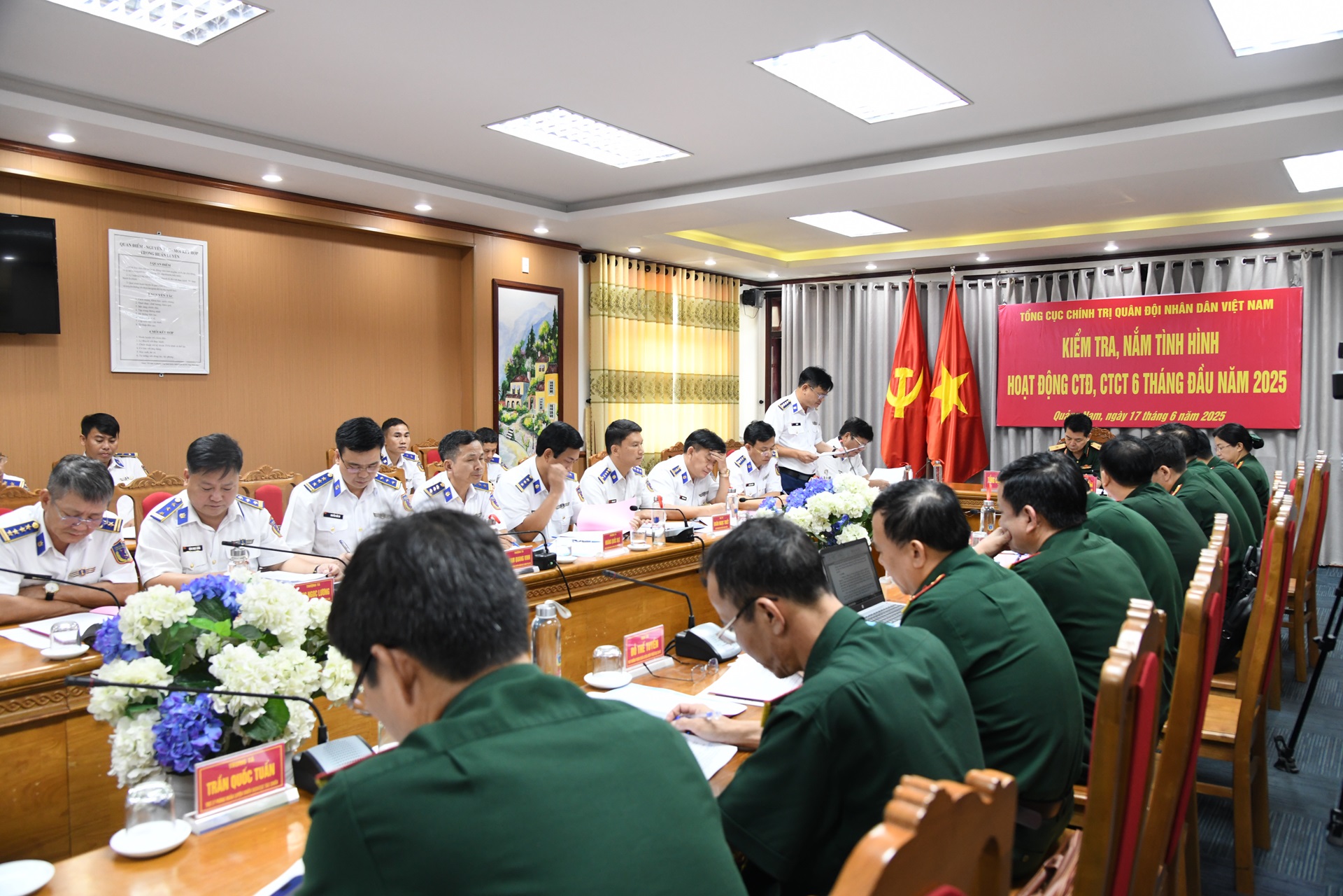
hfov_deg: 73.7
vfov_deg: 53.1
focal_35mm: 24
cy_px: 448
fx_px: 895
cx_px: 672
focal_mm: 24
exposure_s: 1/50
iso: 1600
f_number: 5
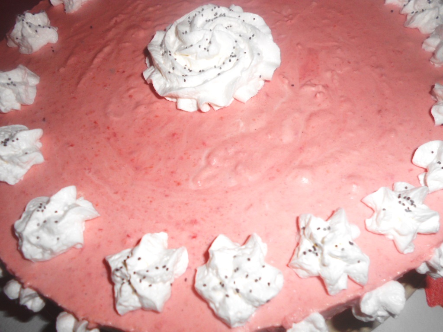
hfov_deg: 61.7
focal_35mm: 29
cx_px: 222
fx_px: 371
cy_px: 166
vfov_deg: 48.2
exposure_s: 1/25
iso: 80
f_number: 8.5
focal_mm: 5.1
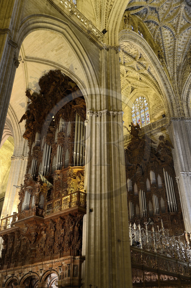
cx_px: 96
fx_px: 279
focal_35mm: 35
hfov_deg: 37.8
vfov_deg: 54.5
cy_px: 144
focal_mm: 35
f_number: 4.5
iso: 1600
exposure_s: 1/25
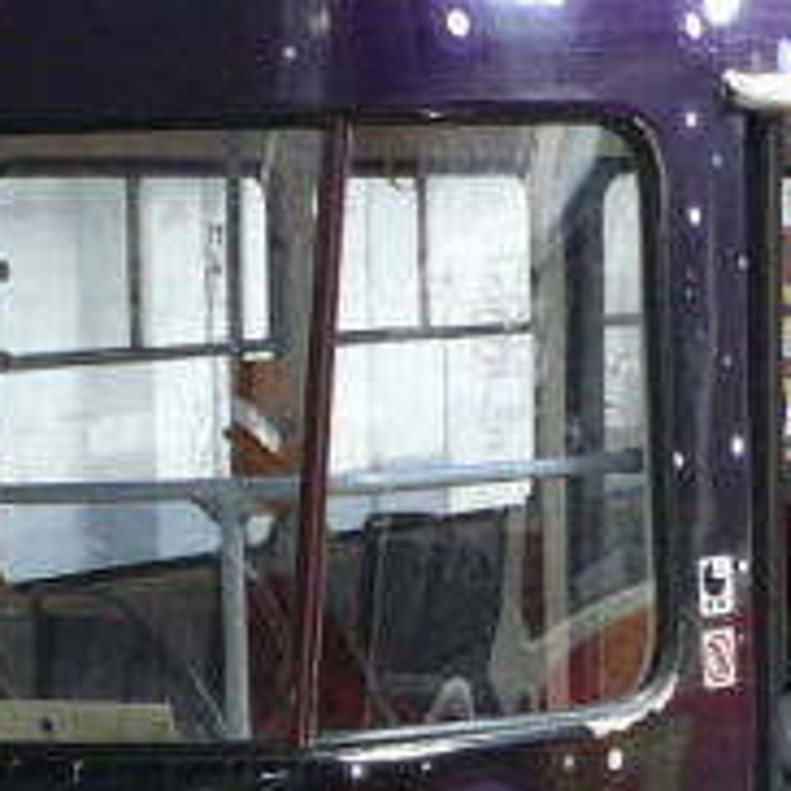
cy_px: 889
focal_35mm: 187
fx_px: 4834
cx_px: 595
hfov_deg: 9.3
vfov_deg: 9.3
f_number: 2.8
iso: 200
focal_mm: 7.4
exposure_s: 1/13
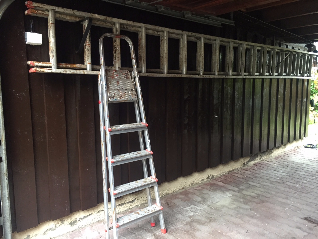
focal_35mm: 29
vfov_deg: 48.2
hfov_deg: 61.7
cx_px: 159
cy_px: 120
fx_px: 266
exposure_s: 1/33
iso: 160
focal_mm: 4.15
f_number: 2.2
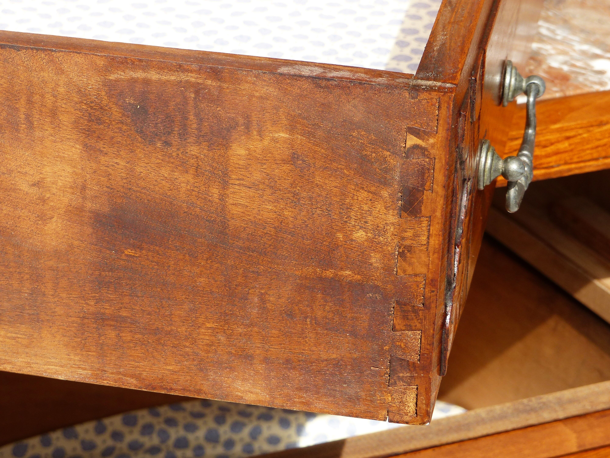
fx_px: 2855
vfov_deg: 9.2
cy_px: 229
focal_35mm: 162
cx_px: 305
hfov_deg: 12.2
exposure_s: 1/500
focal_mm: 26.5
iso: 100
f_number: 4
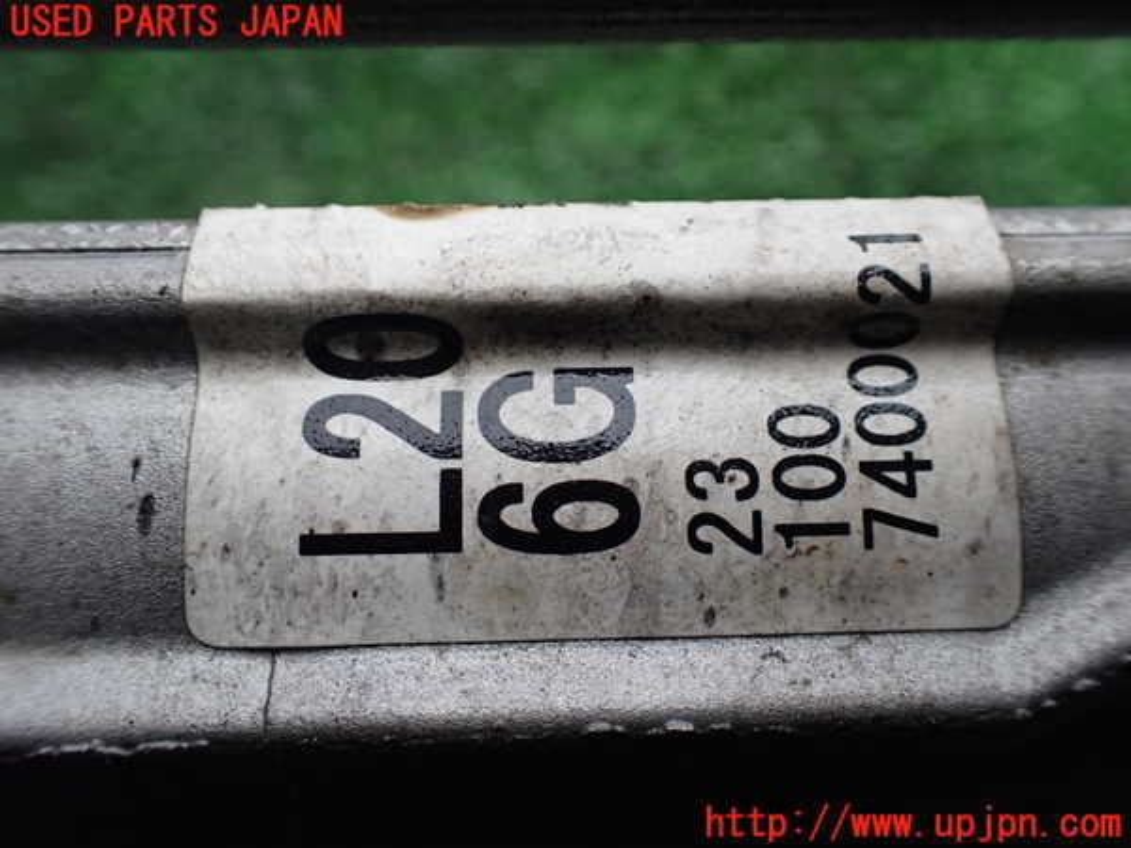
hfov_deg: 60.0
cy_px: 424
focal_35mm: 30
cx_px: 566
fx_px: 980
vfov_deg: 46.8
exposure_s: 1/125
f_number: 2.3
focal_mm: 5.4
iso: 400
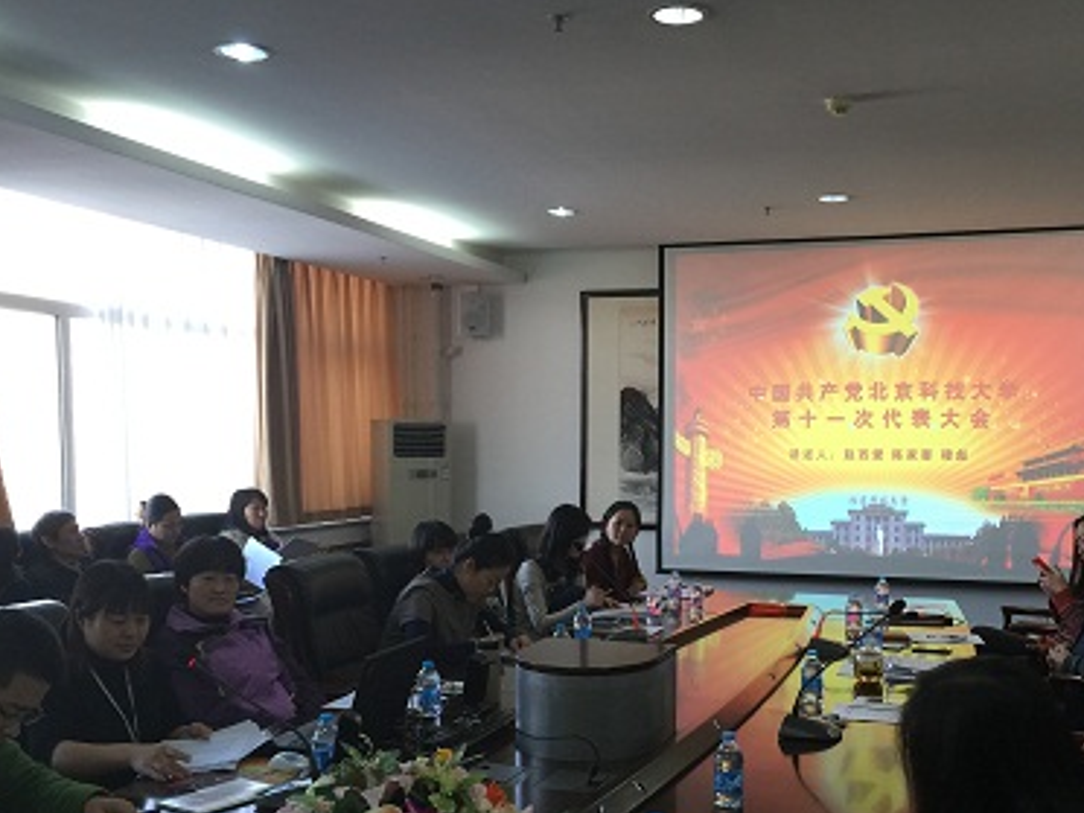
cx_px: 667
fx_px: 1221
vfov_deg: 36.4
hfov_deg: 47.5
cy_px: 543
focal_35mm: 39
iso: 50
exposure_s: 1/33
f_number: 2.2
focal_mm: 4.15
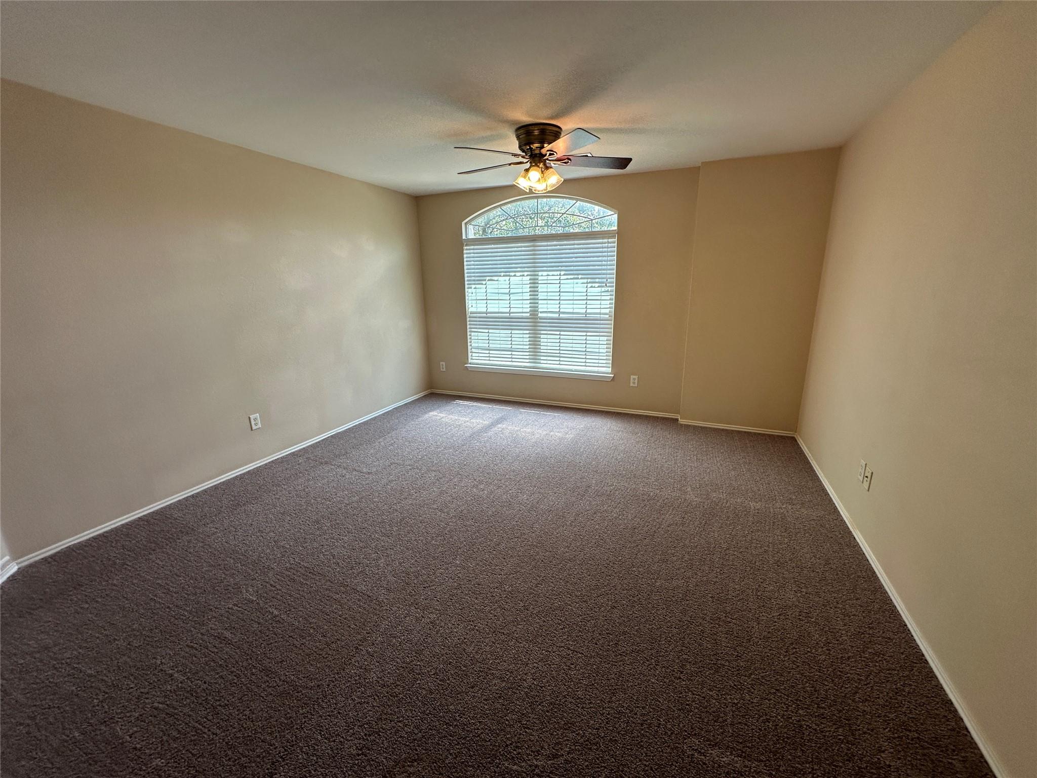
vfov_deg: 85.7
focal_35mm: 14
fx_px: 419
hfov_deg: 102.1
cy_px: 389
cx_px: 518
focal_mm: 2.22
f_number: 2.2
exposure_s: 1/120
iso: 80
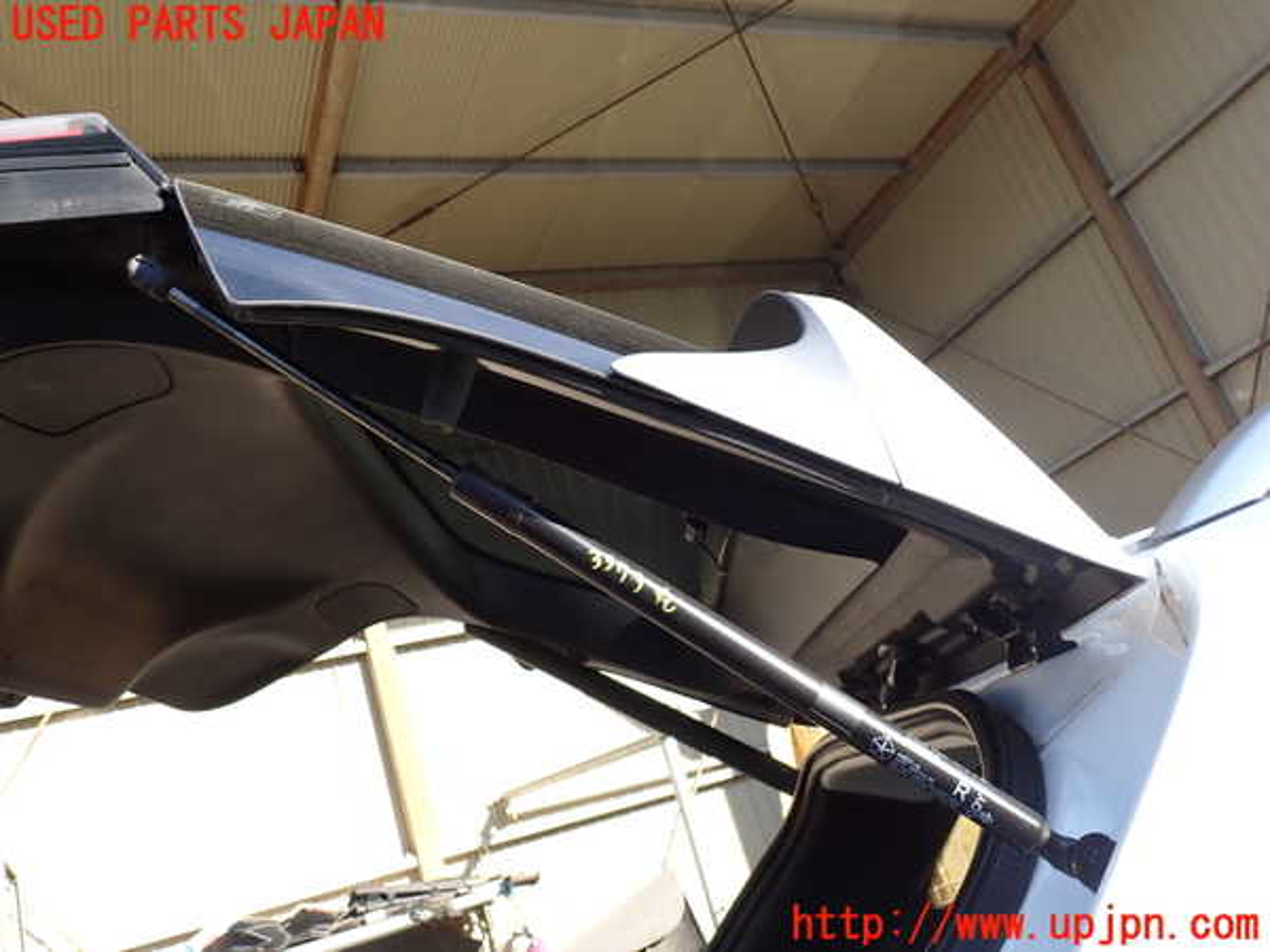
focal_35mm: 30
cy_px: 476
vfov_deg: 46.8
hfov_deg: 60.0
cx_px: 635
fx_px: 1101
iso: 100
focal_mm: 5.4
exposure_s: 1/250
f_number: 3.2
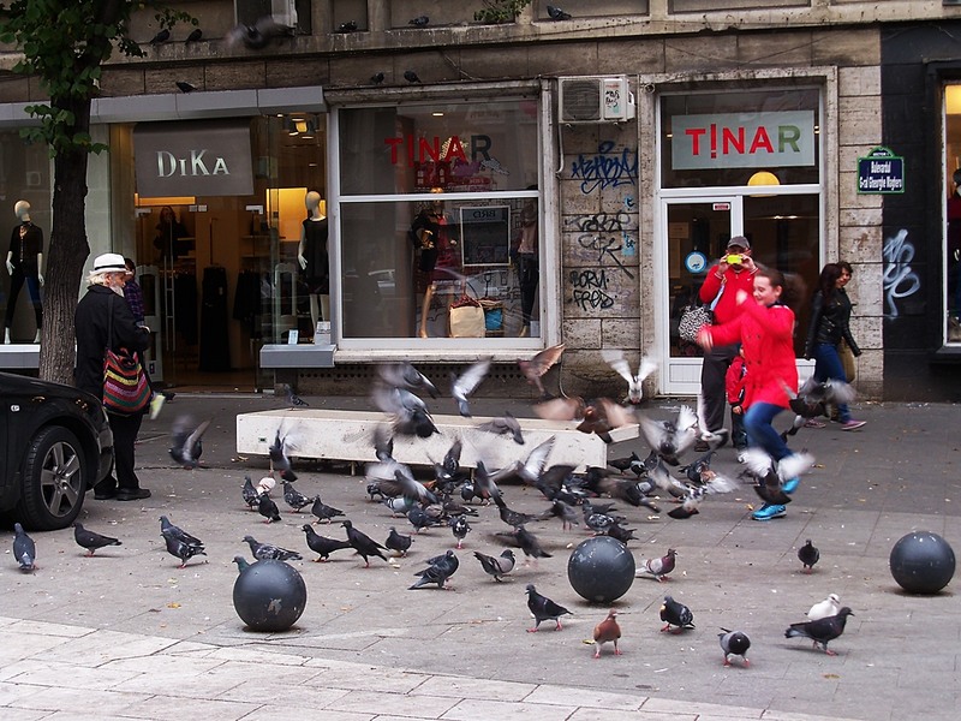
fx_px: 1638
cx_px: 480
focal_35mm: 59
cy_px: 360
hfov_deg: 32.7
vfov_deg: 24.8
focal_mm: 10.5
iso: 64
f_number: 4
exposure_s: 1/80
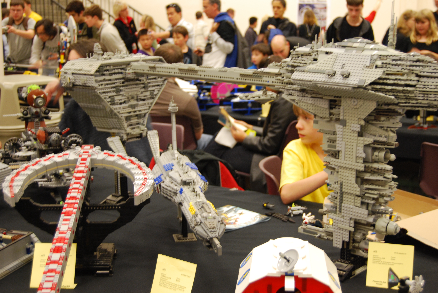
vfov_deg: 25.8
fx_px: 640
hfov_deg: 37.8
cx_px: 219
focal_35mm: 52
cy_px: 146
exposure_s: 1/8
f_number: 4.8
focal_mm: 35
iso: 400
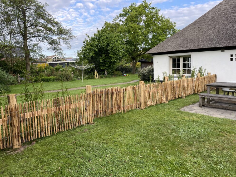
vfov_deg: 53.1
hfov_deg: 67.3
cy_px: 88
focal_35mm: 26
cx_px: 118
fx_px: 177
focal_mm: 4.2
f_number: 1.6
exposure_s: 1/458
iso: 32
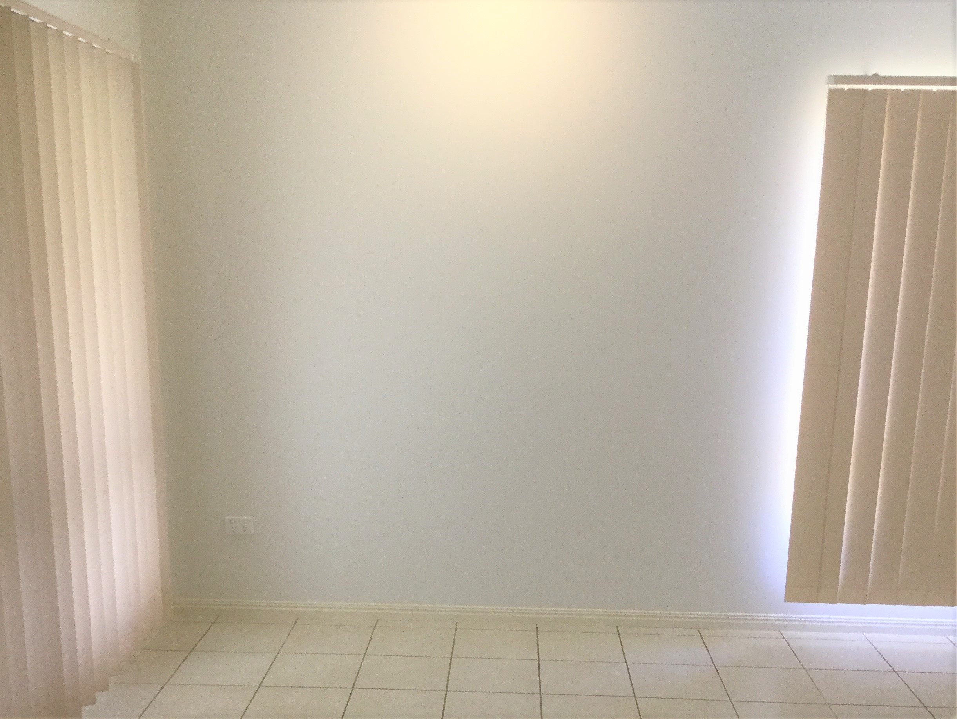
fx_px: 857
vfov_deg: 45.5
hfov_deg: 58.3
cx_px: 478
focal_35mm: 31
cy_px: 360
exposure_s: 1/33
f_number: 2.4
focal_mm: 3.3
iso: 80
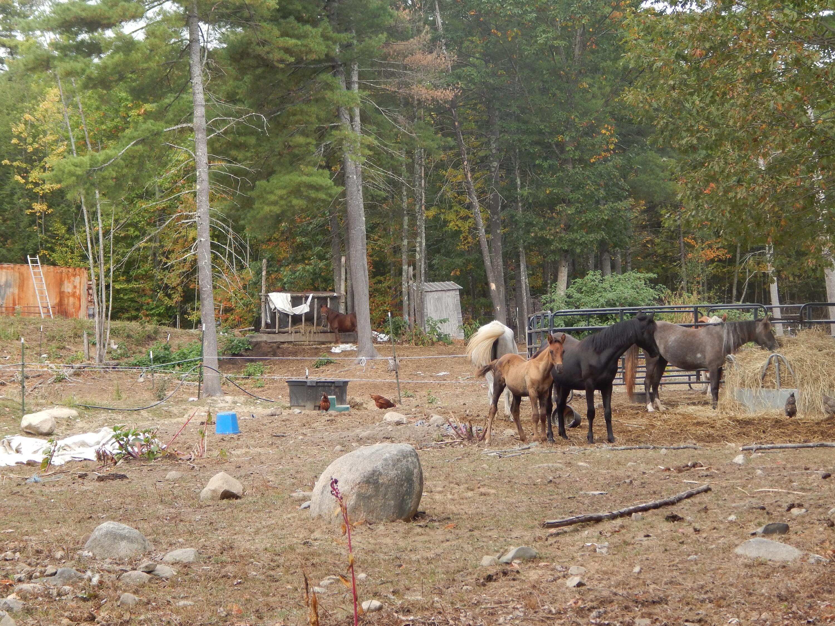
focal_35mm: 86
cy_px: 313
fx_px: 2074
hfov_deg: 22.8
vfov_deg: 17.2
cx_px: 418
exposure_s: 1/125
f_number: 4.3
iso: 125
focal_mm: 15.3
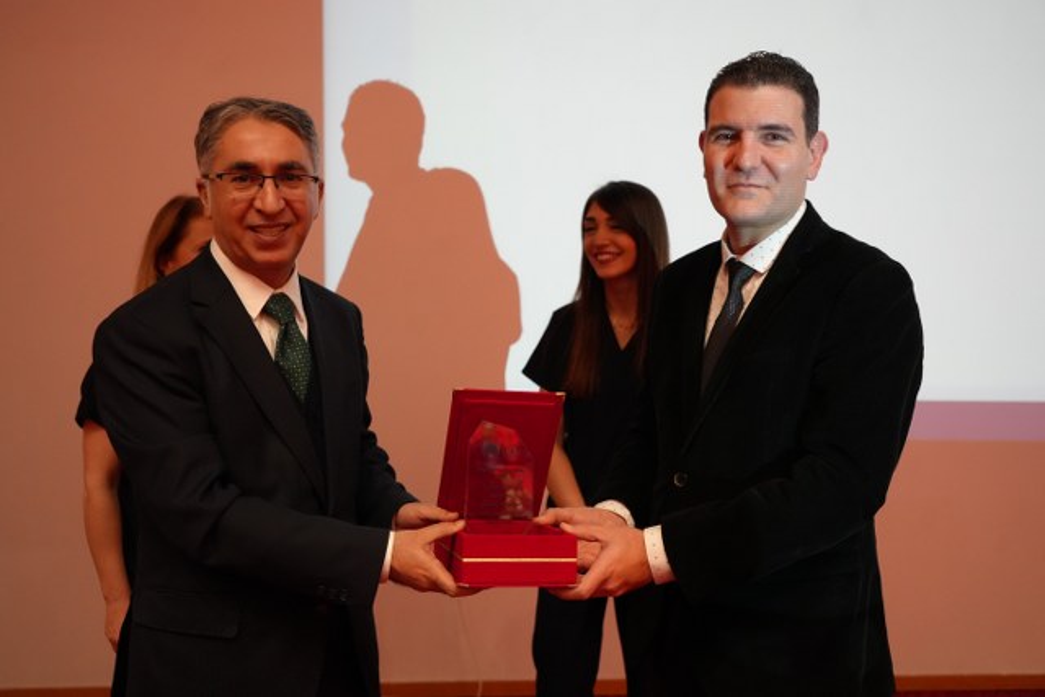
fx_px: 1016
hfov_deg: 54.4
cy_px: 348
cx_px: 522
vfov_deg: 37.9
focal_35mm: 35
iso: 6400
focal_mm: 35
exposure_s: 1/160
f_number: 4
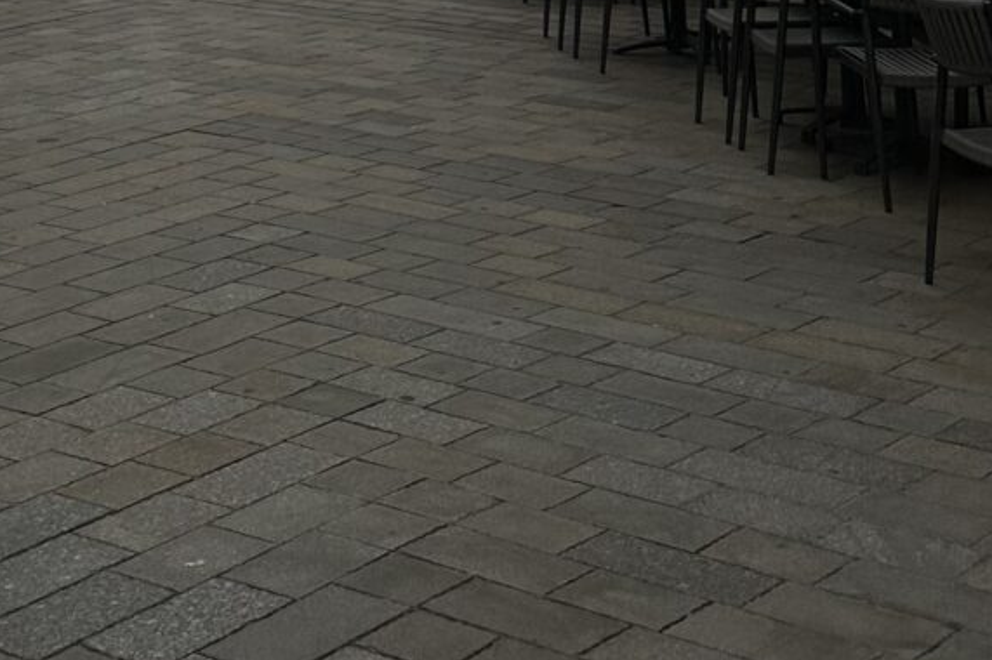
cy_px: -742
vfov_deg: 13.4
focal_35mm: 84
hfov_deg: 23.7
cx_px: 162
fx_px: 2313
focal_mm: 6.86
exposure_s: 1/952
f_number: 1.78
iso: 80
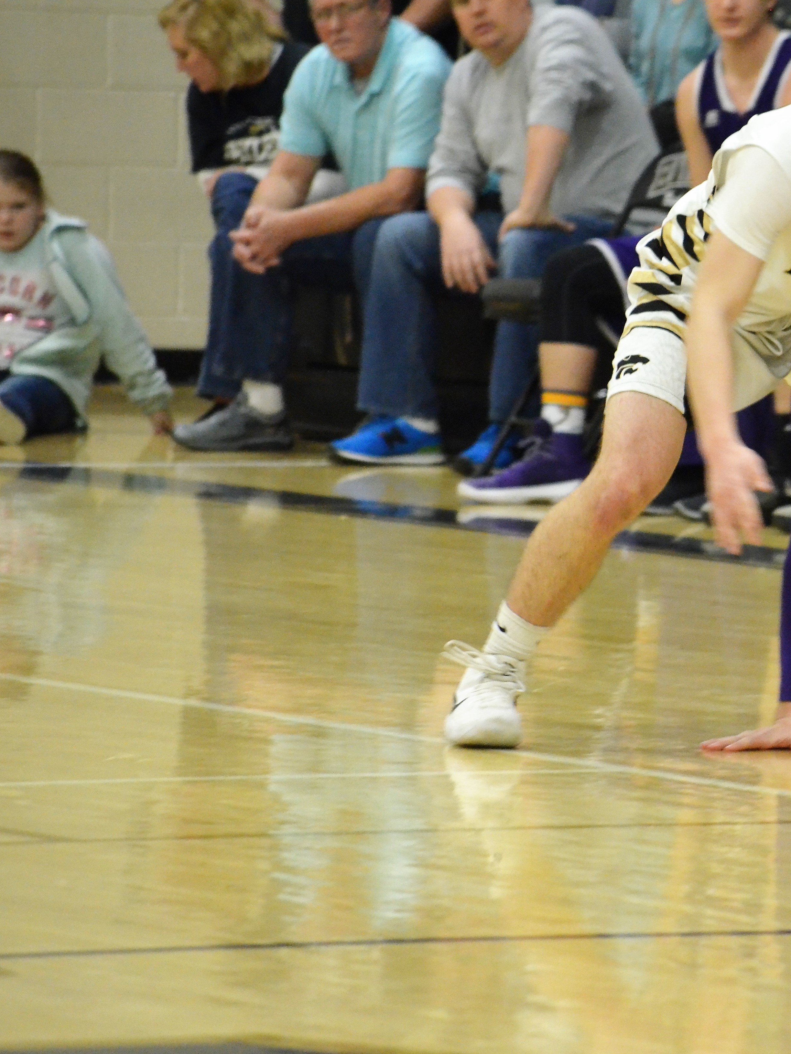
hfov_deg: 3.4
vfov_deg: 4.6
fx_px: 13253
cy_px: 527
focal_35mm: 435
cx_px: 779
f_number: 5
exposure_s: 1/160
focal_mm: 200
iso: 4000
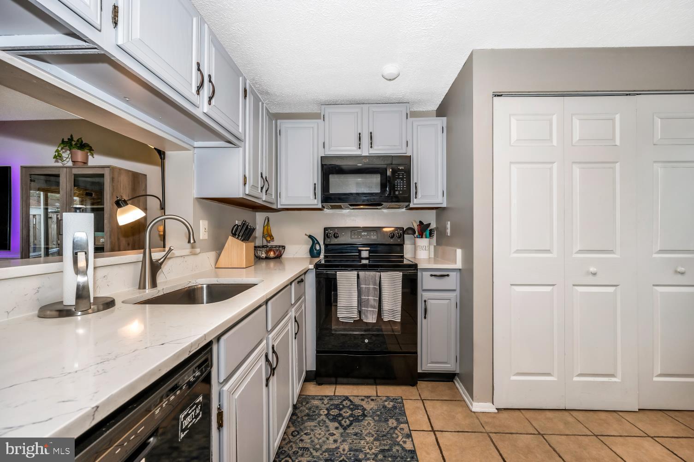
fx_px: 270
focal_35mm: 14
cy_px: 231
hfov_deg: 104.3
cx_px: 347
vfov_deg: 81.1
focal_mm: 14
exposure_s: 1/25
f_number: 8
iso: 400
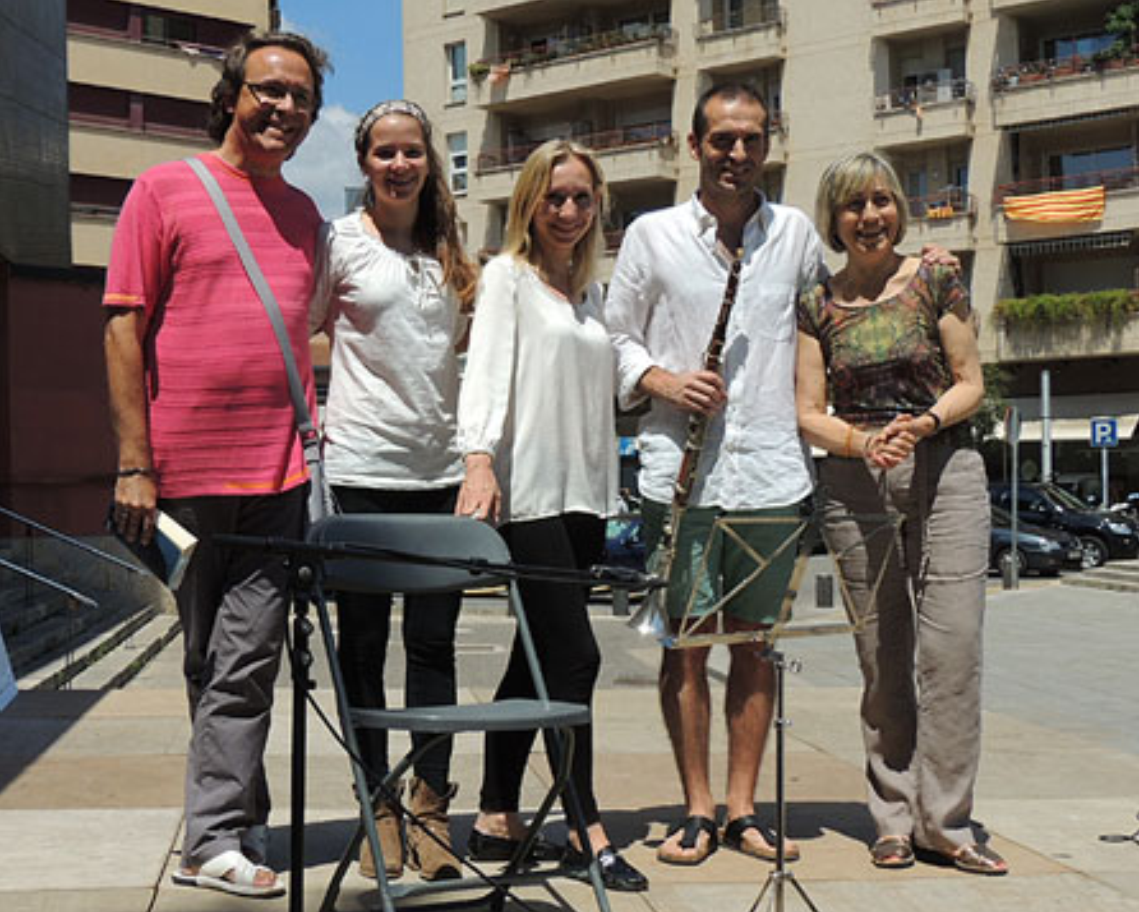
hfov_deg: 43.8
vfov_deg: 35.7
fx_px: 1416
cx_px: 570
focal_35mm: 42
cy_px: 457
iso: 100
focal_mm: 7.1
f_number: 3.7
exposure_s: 1/1250
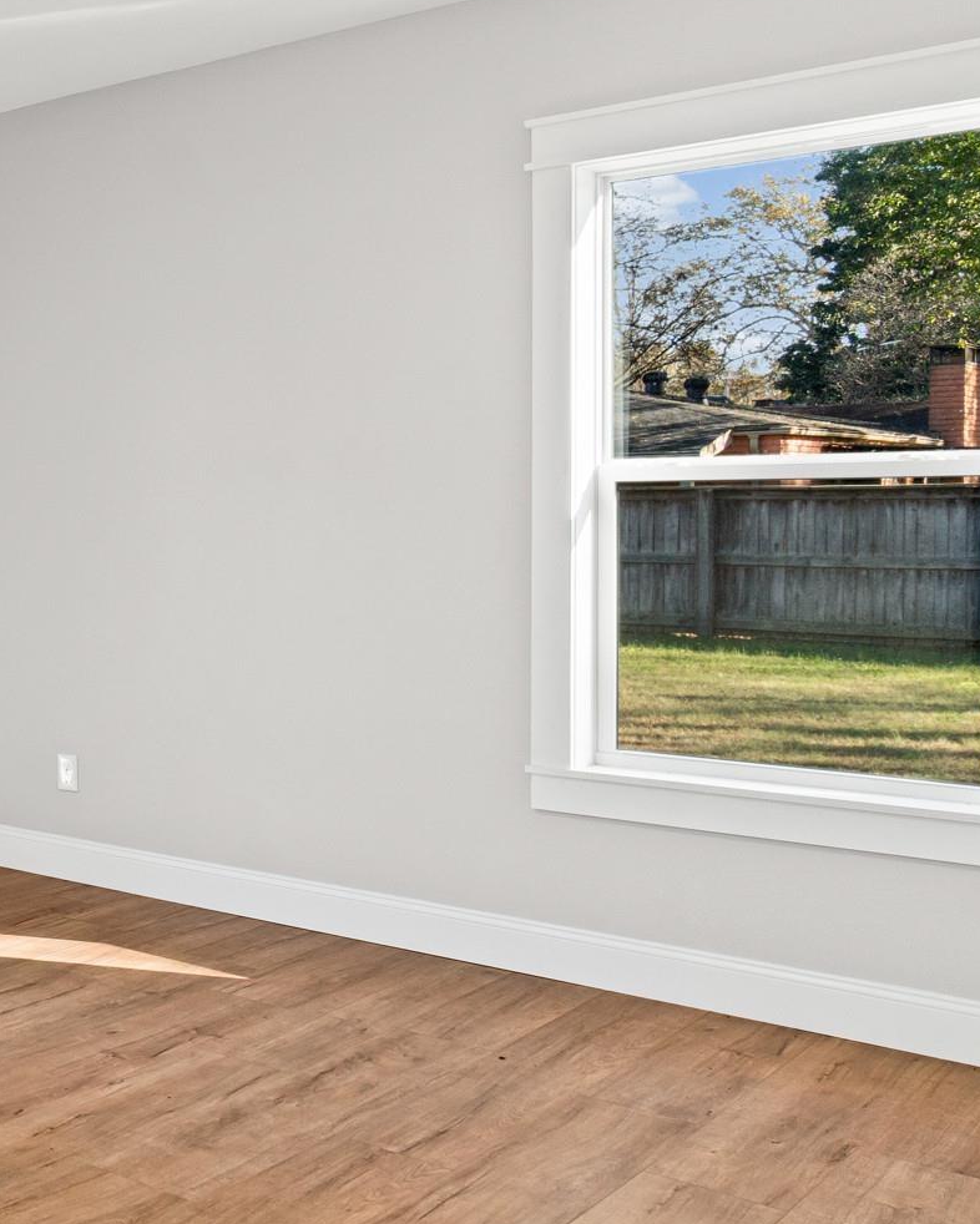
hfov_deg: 26.3
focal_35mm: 43
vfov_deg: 42.8
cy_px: 521
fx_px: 1558
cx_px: -460
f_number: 9
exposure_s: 1/4
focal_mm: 12
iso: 250
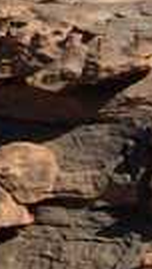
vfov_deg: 6.7
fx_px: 2256
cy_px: -184
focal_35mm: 315
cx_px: -87
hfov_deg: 3.8
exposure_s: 1/730
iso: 100
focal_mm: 8
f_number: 4.8
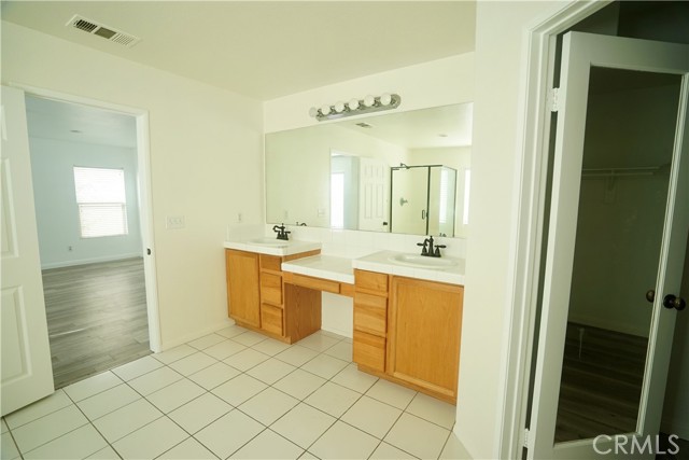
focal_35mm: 16
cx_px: 344
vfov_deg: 73.8
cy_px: 230
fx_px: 306
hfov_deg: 96.7
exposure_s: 1/60
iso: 500
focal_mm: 16
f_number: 4
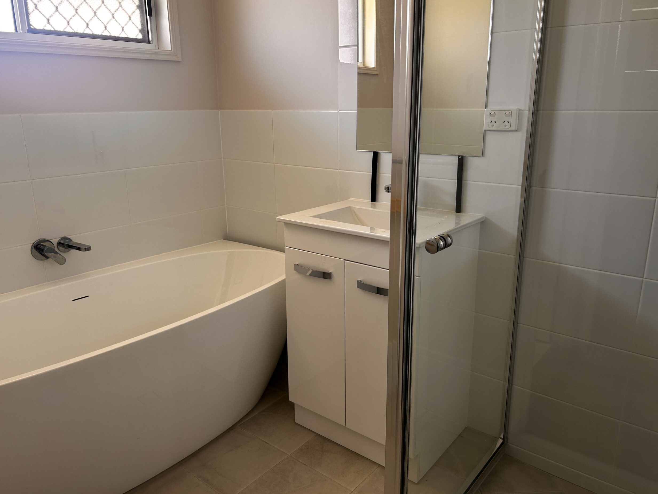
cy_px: 239
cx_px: 325
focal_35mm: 27
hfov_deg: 65.3
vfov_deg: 51.4
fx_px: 513
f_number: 1.5
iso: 80
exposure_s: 1/121
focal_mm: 5.7
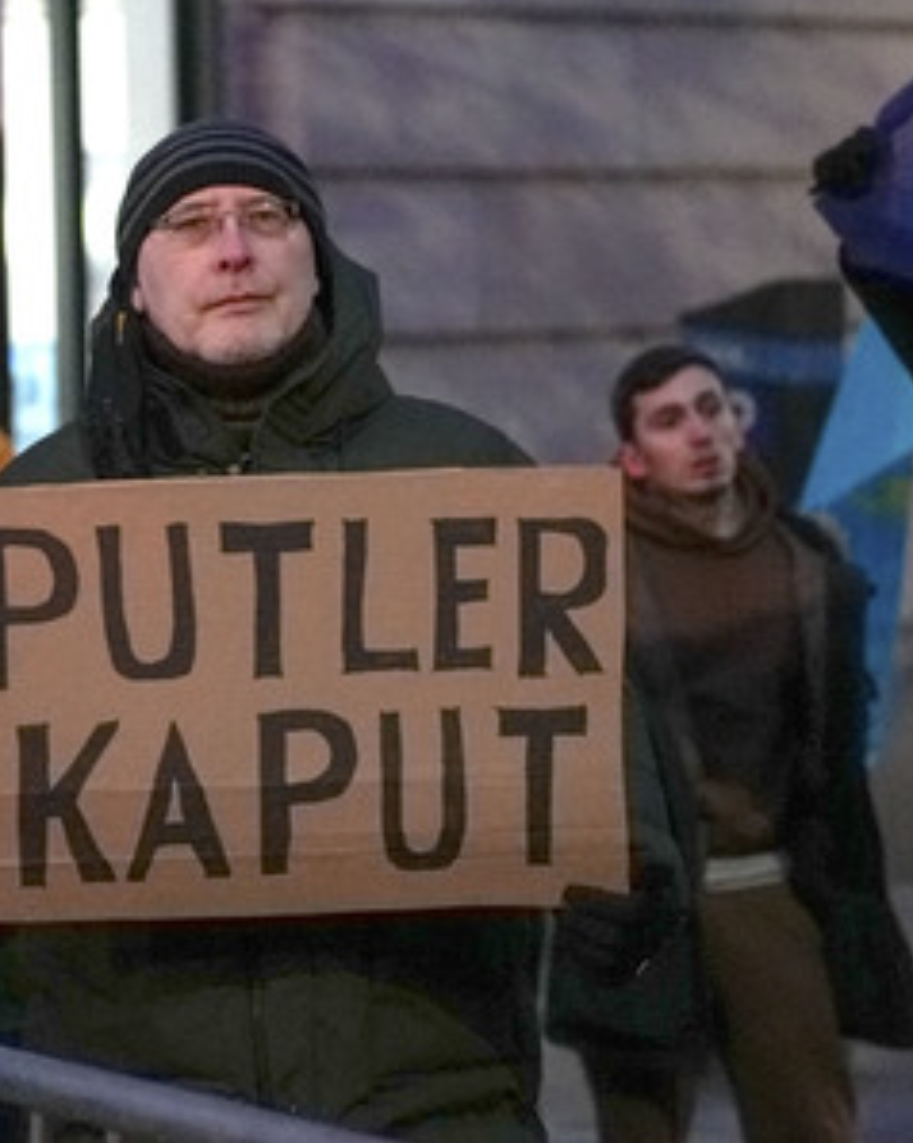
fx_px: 5038
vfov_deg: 12.9
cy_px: 572
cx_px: 219
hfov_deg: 10.3
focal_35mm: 149
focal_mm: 105
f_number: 4.5
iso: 16000
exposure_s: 1/250
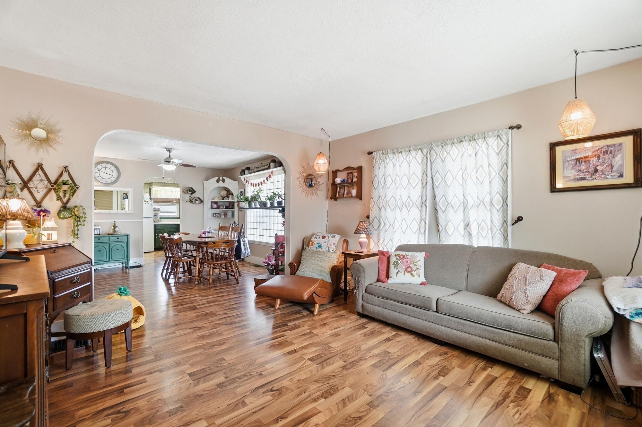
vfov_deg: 77.2
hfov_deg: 100.4
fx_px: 267
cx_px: 321
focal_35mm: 15
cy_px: 214
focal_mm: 10
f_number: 4
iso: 100
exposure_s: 1/250
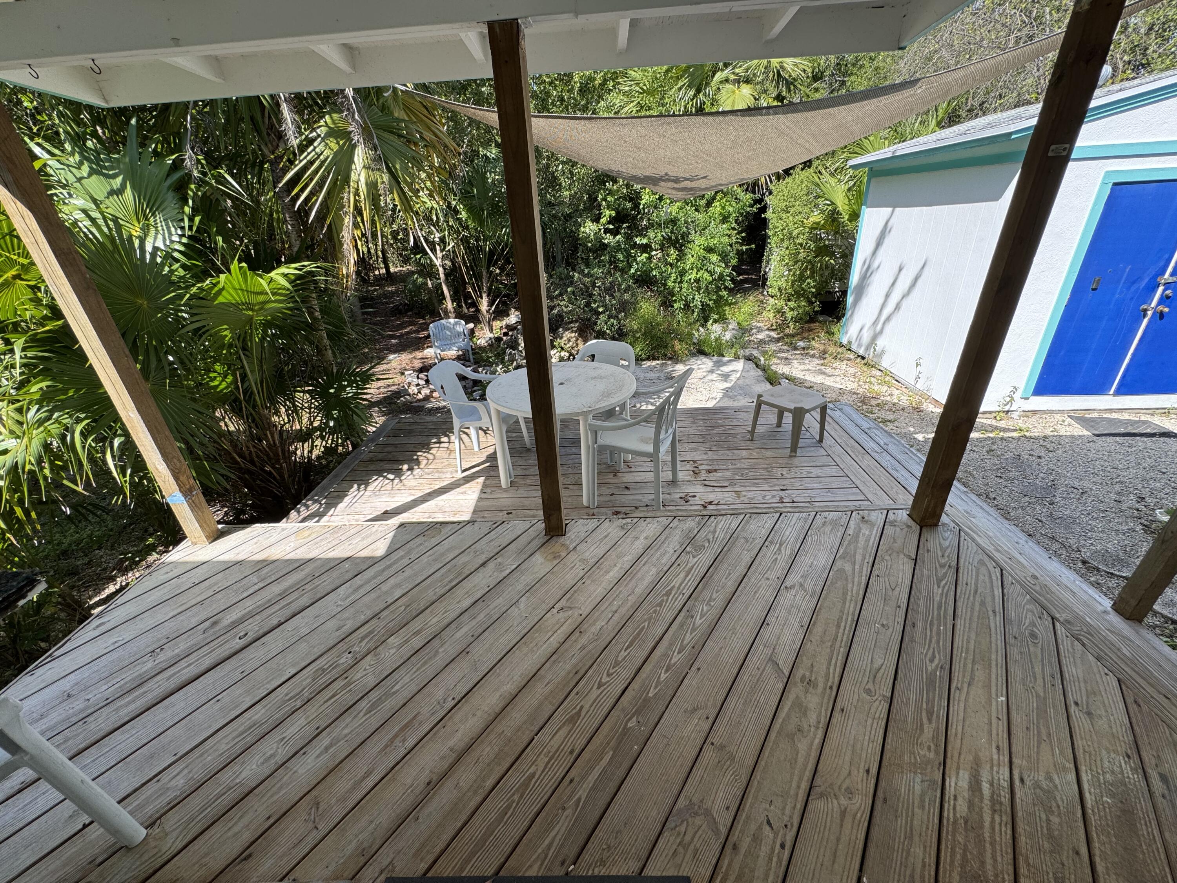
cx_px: 588
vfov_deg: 85.7
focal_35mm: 14
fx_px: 476
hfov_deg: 102.1
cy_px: 442
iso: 40
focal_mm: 2.22
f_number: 2.2
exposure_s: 1/403
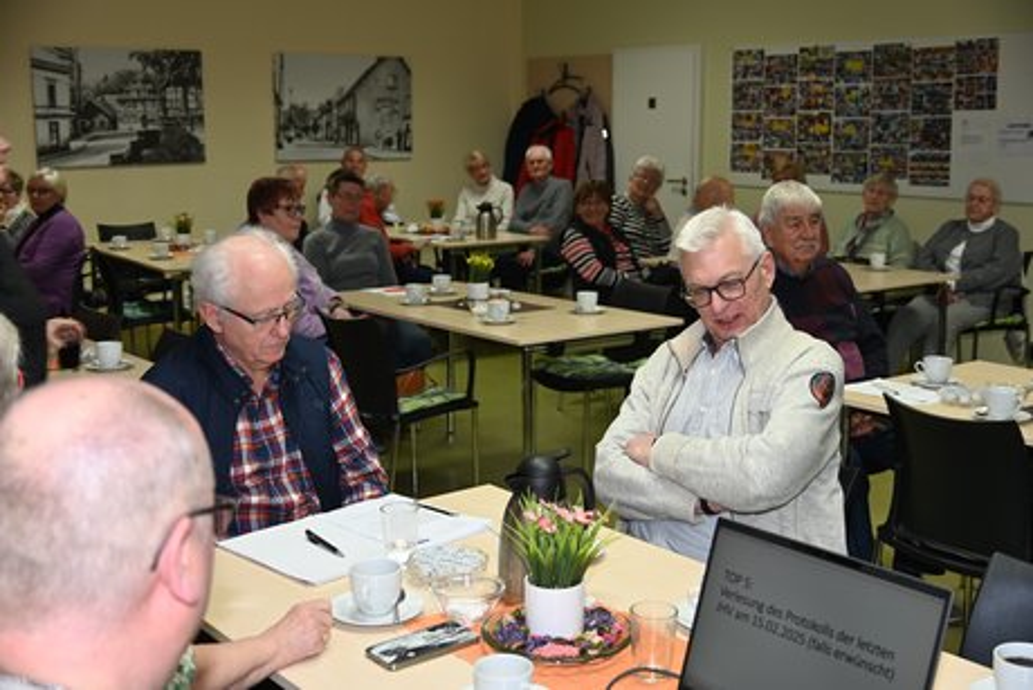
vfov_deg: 30.5
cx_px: 516
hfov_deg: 44.5
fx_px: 1263
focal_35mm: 44
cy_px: 345
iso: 500
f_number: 5.3
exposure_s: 1/60
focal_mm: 44
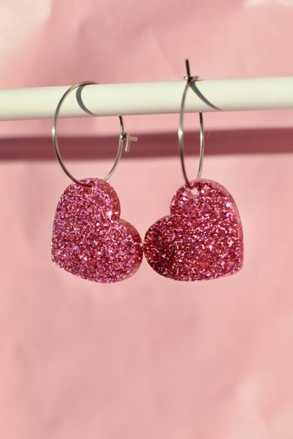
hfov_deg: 26.0
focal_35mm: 52
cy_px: 220
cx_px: 146
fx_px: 635
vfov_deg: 38.2
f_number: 4.5
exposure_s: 1/2500
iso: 200
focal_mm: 35
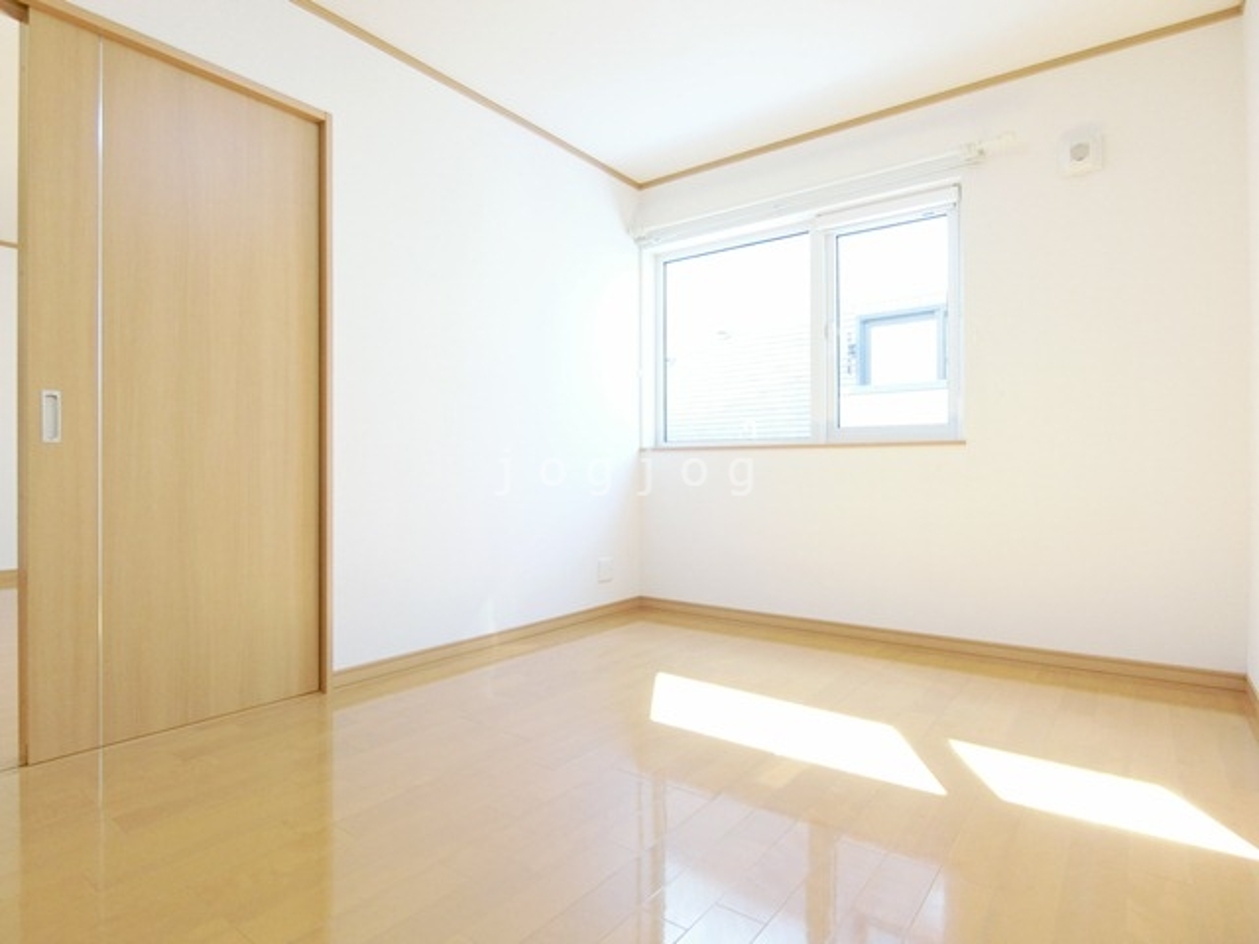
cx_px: 630
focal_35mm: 19
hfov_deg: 84.7
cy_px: 472
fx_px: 691
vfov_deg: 68.7
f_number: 2.7
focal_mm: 4.06
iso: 250
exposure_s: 1/125
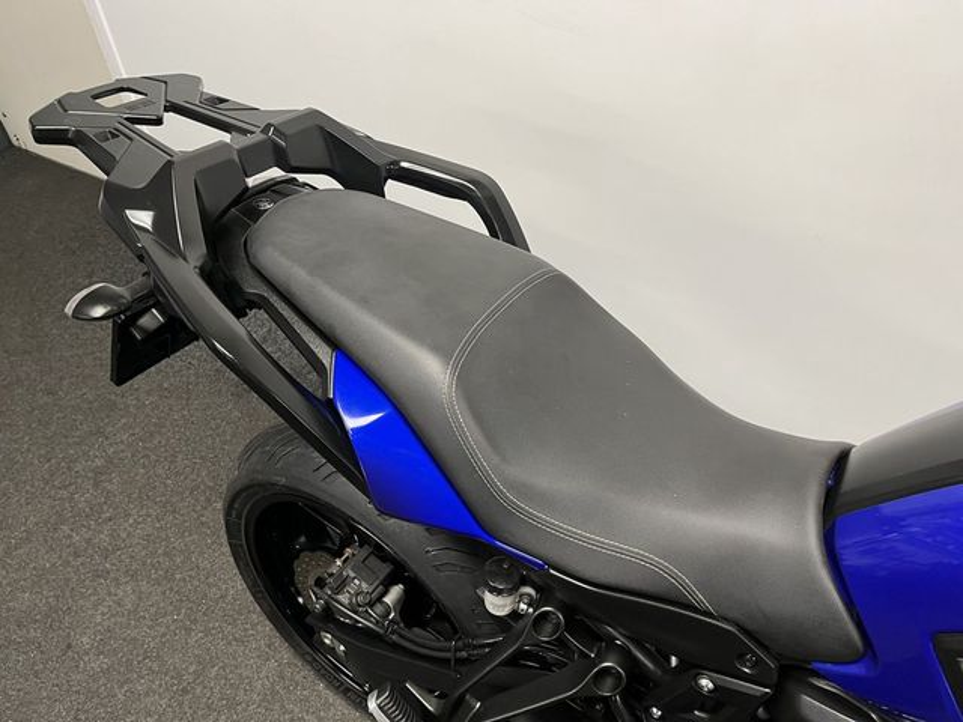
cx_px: 482
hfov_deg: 67.3
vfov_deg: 53.1
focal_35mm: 26
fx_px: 723
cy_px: 361
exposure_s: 1/50
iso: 125
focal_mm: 5.1
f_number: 1.6
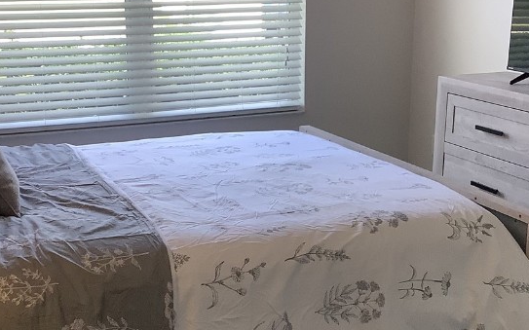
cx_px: 229
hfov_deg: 32.9
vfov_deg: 20.9
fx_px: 894
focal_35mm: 62
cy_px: 174
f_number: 2.4
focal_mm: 3.3
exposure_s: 1/100
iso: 100
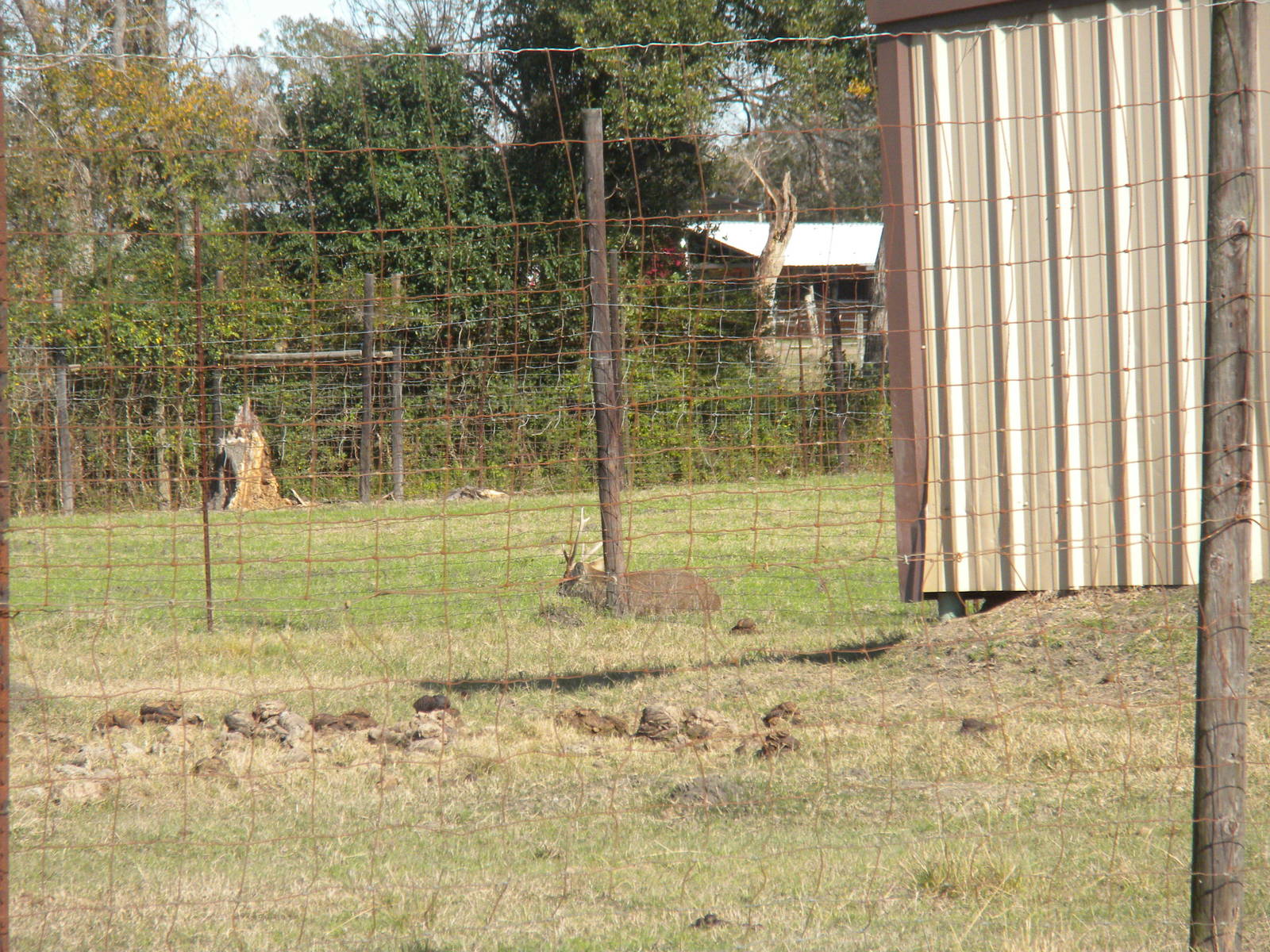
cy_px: 476
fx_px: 9539
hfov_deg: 7.6
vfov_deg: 5.7
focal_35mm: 260
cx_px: 635
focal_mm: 46.2
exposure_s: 1/579
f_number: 5.3
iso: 154
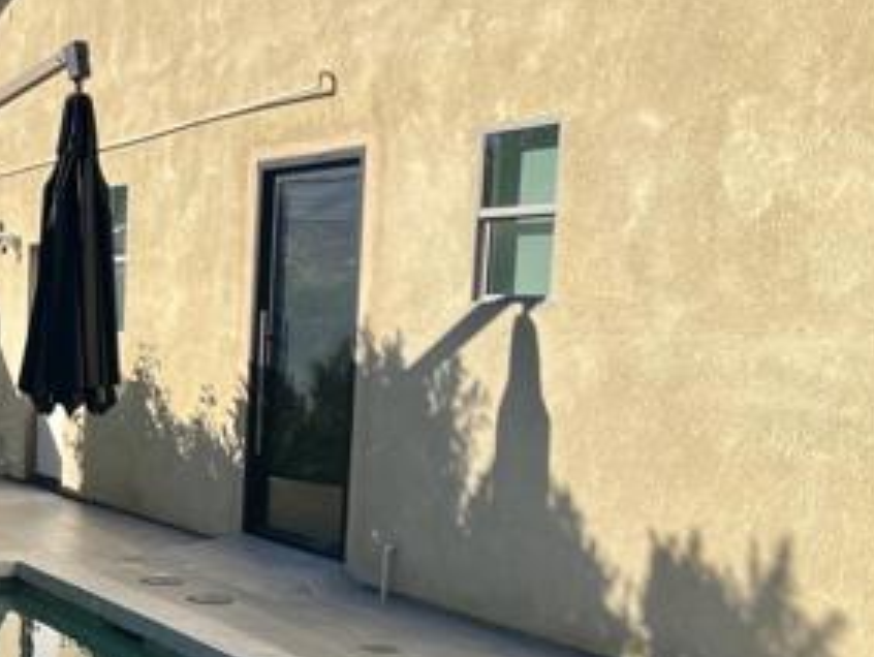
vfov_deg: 24.6
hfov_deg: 30.1
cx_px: -25
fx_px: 1491
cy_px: 480
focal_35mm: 59
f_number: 1.6
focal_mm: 5.1
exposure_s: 1/4310
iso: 50
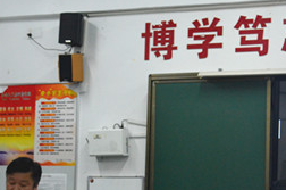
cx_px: 276
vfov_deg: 14.5
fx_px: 737
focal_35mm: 93
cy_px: 159
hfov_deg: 21.3
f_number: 4.2
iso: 1250
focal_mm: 26
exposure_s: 1/60
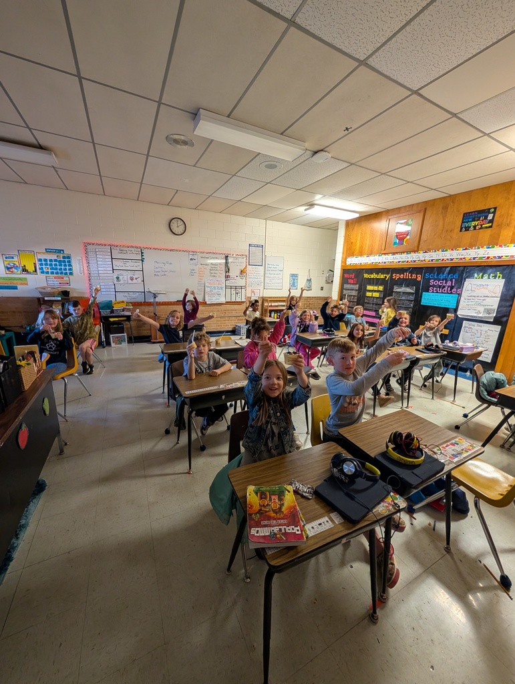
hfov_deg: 94.6
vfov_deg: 110.5
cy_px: 342
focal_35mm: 12
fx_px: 237
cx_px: 258
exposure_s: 1/40
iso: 141
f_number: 1.7
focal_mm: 2.02
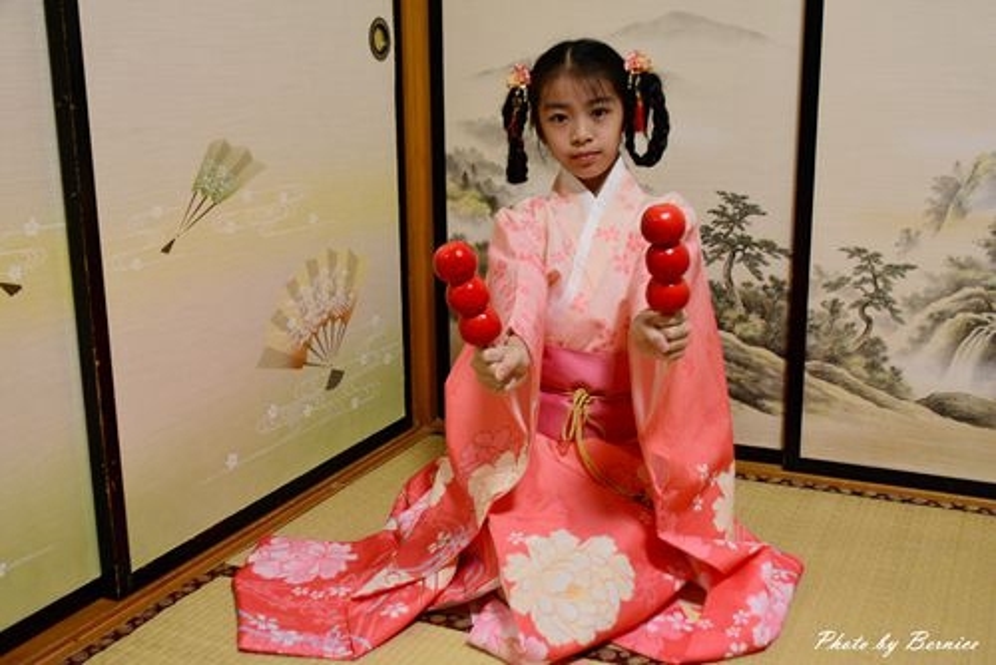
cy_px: 332
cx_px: 498
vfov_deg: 33.1
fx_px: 1121
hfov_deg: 47.9
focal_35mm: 40
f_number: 5.6
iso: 1400
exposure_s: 1/40
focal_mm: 27
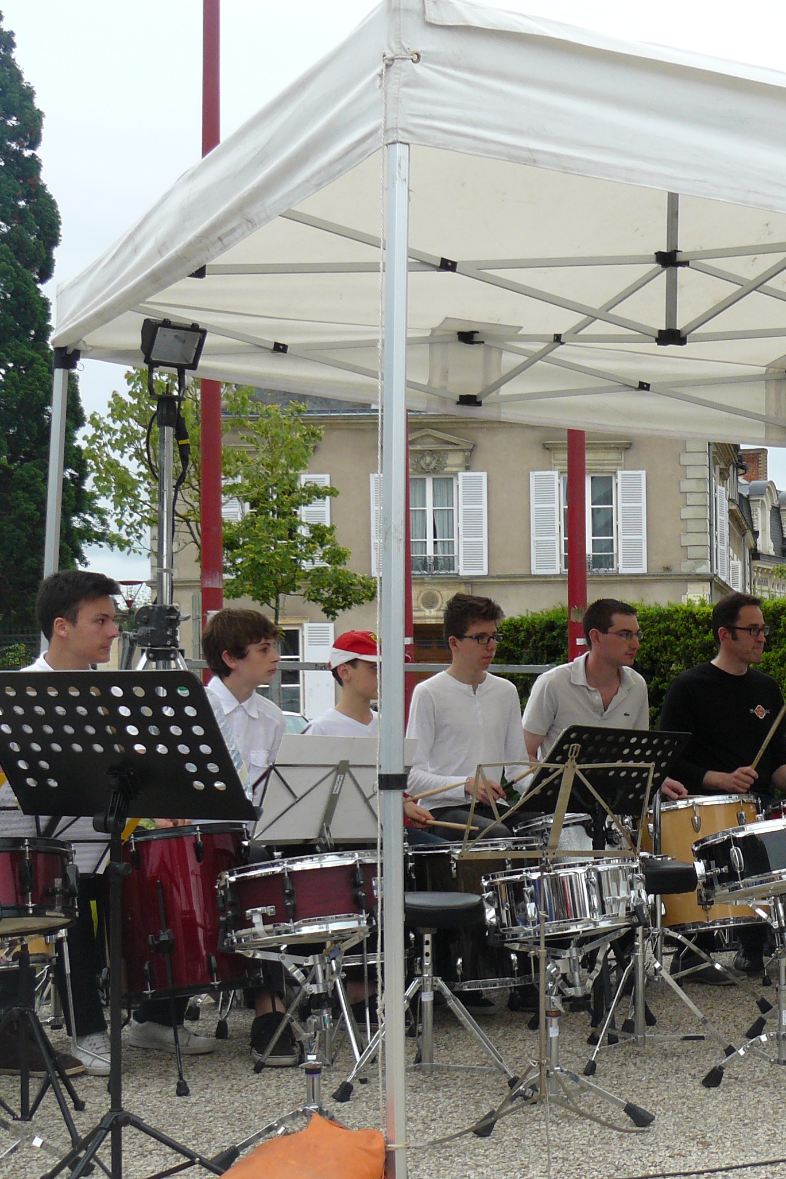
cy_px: 657
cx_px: 699
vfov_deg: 35.6
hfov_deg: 23.6
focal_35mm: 56
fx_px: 1834
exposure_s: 1/100
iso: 100
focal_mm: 6
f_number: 3.6
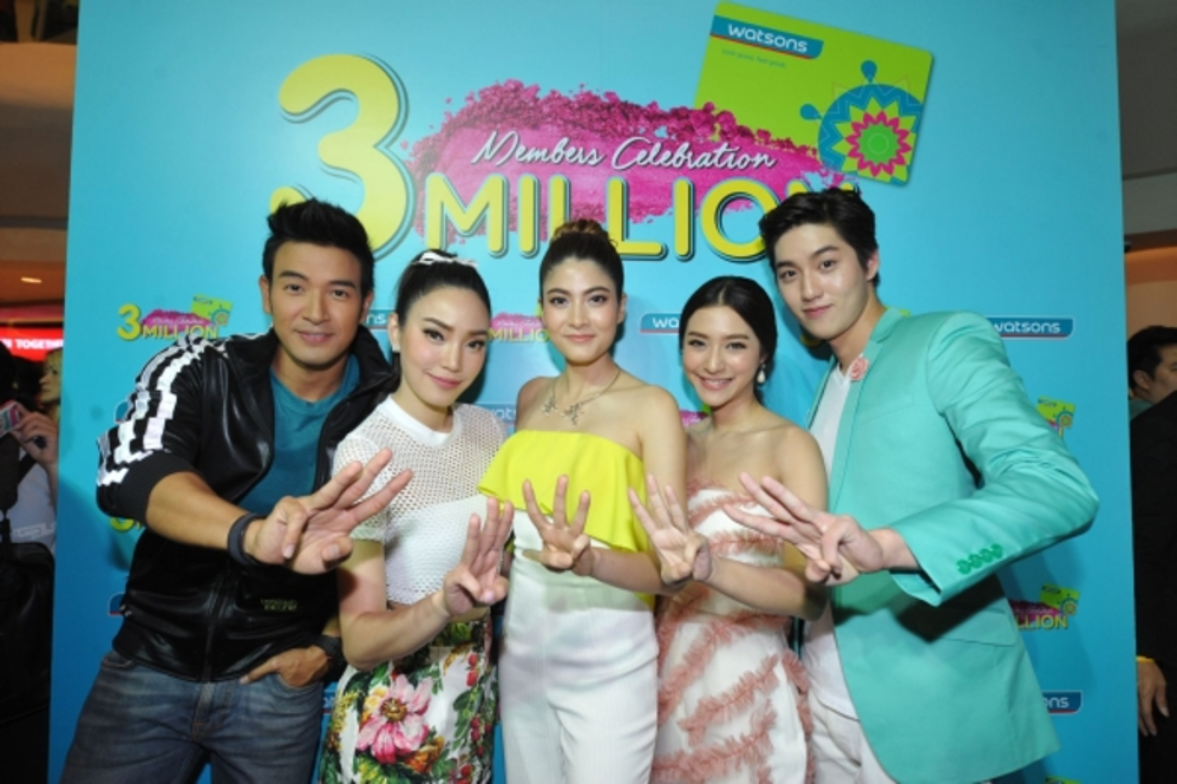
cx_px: 588
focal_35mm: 19
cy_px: 392
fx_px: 621
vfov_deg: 64.6
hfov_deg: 86.9
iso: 1250
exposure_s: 1/200
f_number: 5
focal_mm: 19
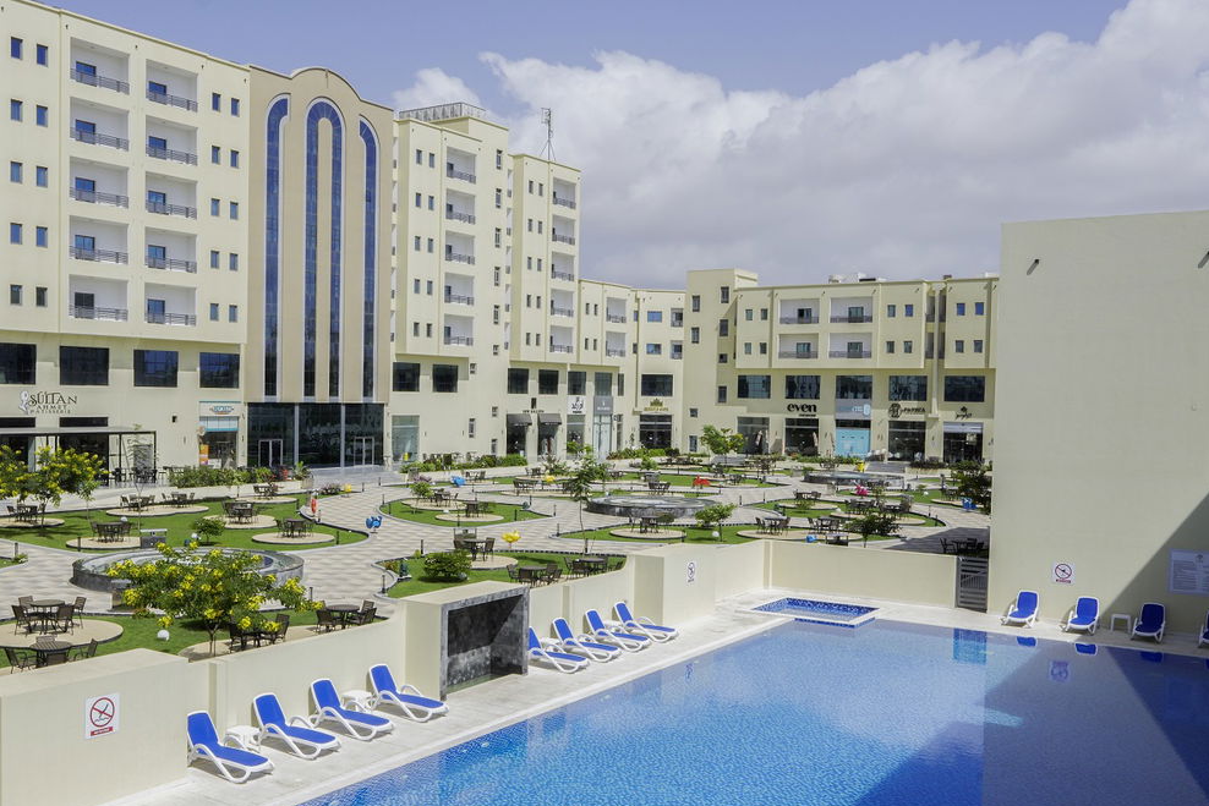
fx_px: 1142
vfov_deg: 38.9
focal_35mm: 34
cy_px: 437
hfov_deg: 55.4
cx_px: 488
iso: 125
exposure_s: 1/80
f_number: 16
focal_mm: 14
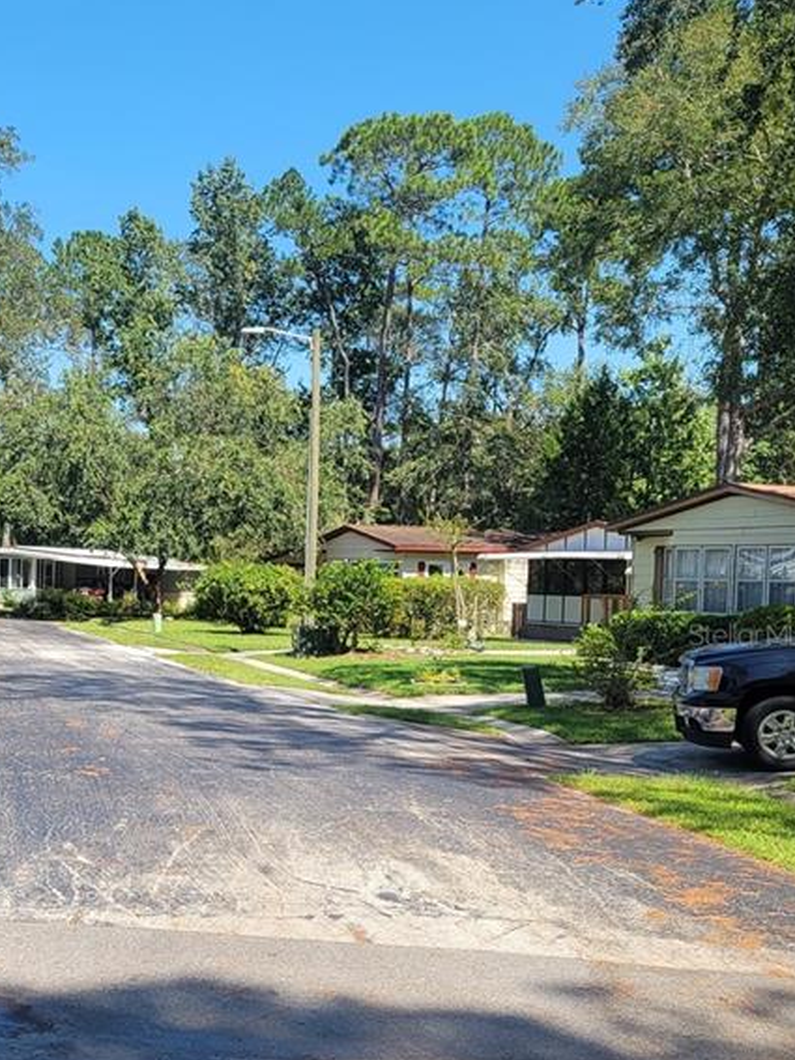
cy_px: 634
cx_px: -21
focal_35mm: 55
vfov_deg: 34.8
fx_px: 1685
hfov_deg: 25.1
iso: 40
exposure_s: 1/1208
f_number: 1.8
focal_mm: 5.4
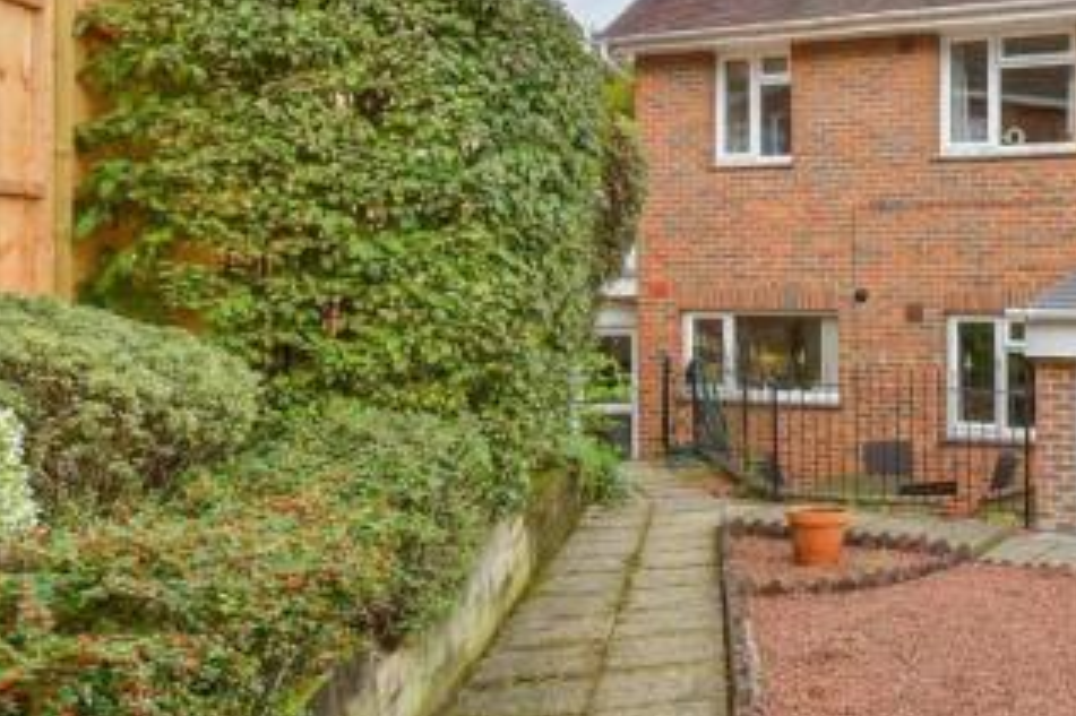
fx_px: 926
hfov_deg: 49.1
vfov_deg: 42.1
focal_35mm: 31
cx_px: 1081
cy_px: 290
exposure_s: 1/40
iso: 160
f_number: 8
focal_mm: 10
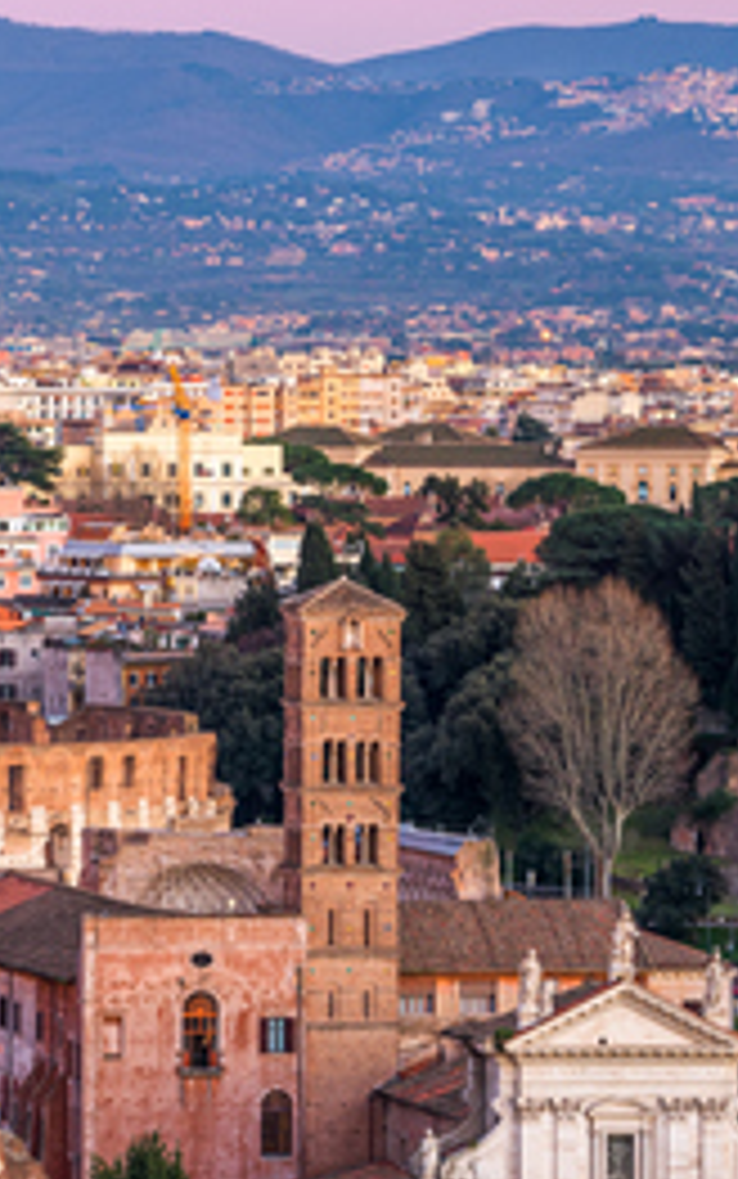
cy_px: 803
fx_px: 10126
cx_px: -333
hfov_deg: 4.2
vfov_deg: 6.7
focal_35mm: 315
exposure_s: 1/1.25
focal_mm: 112
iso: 64
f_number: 11
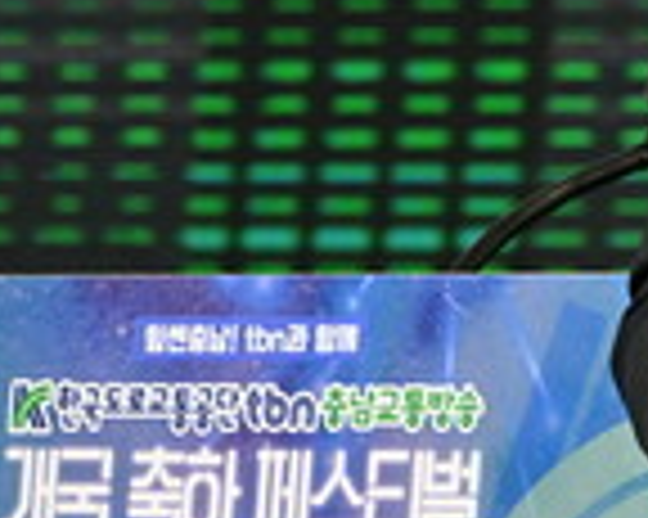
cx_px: 549
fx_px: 15792
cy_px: -252
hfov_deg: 2.4
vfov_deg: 1.9
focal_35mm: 824
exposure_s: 1/320
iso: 2500
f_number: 10
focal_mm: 210
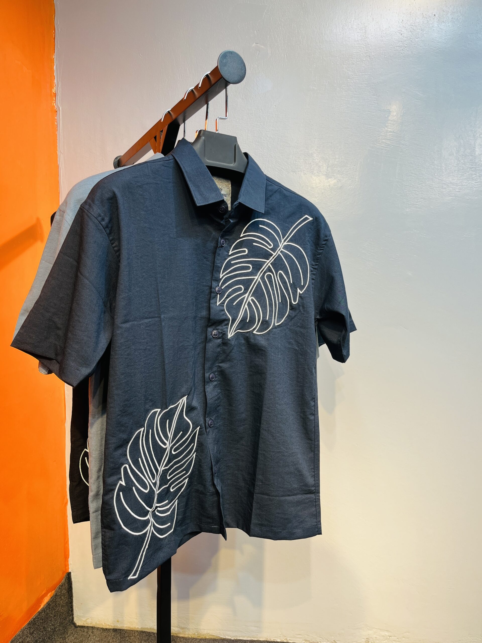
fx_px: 483
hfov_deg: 53.1
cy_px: 322
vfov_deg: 67.3
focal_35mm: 26
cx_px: 241
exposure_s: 1/100
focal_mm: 5.1
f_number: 1.6
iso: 40
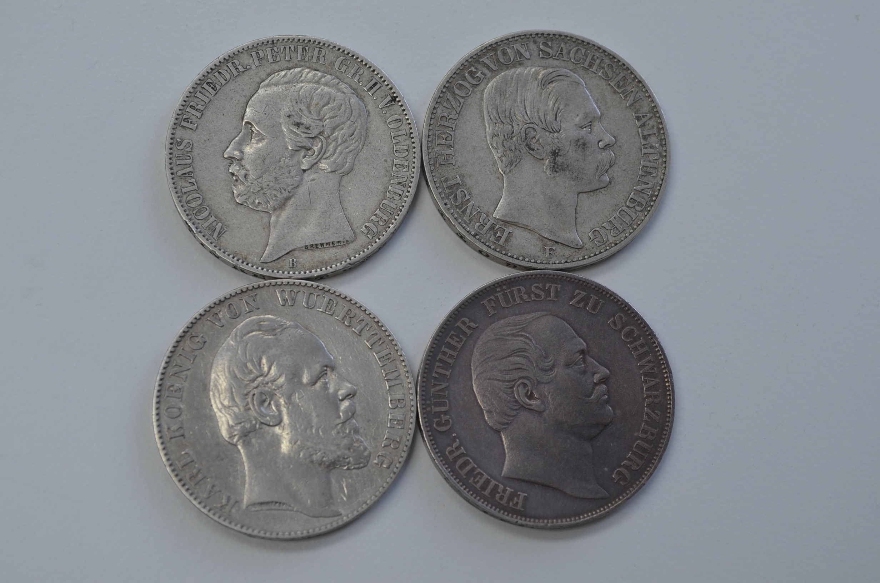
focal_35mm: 69
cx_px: 440
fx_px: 1683
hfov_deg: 29.3
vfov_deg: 19.6
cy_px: 292
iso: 250
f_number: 8
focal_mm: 46
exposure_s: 1/60
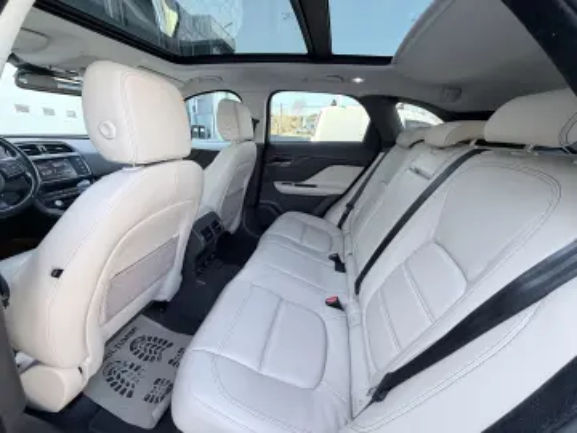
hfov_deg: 102.1
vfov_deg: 85.7
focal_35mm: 14
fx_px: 233
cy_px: 216
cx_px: 288
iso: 125
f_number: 2.2
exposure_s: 1/121
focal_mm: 2.22
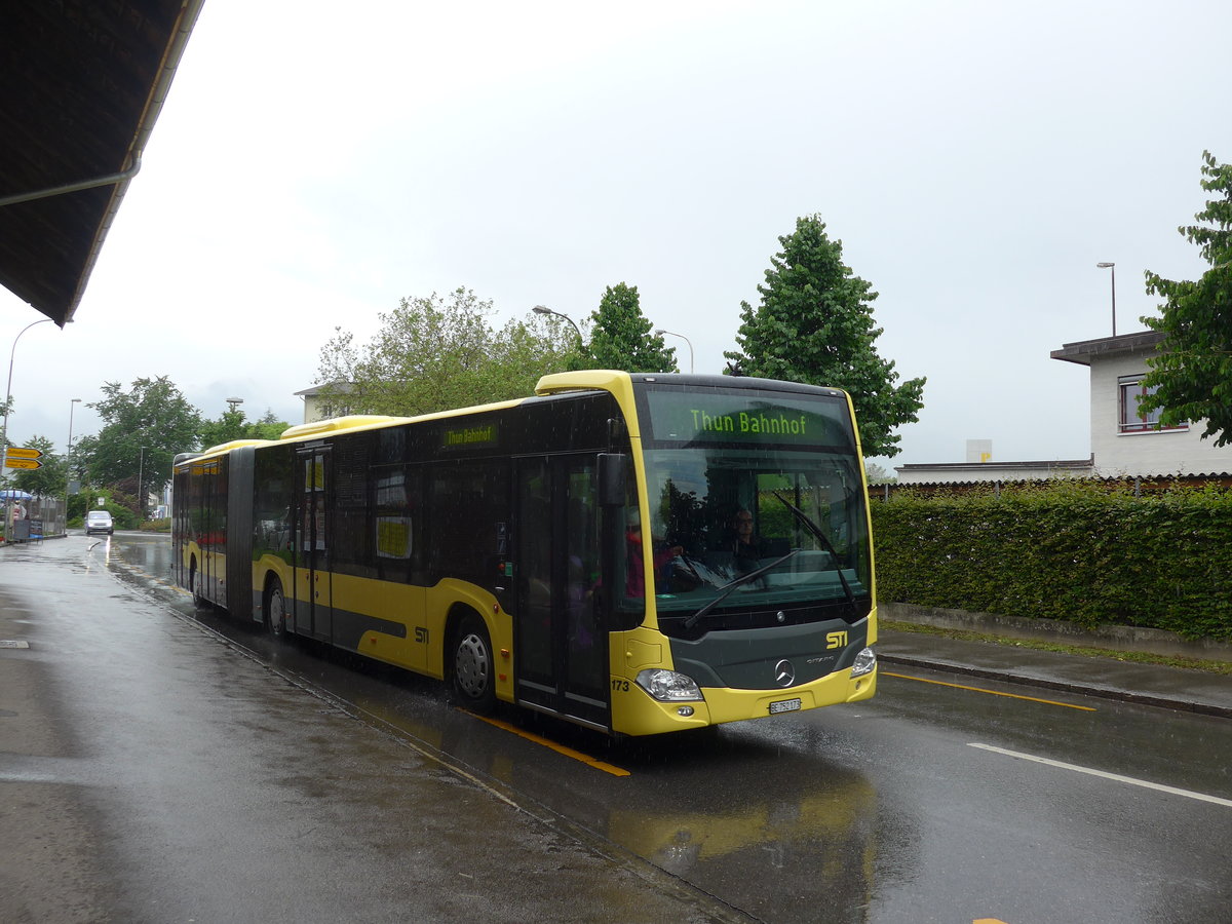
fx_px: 1032
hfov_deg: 61.7
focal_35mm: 29
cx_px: 616
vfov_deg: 48.2
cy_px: 462
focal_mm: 6
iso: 80
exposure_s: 1/500
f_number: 2.8
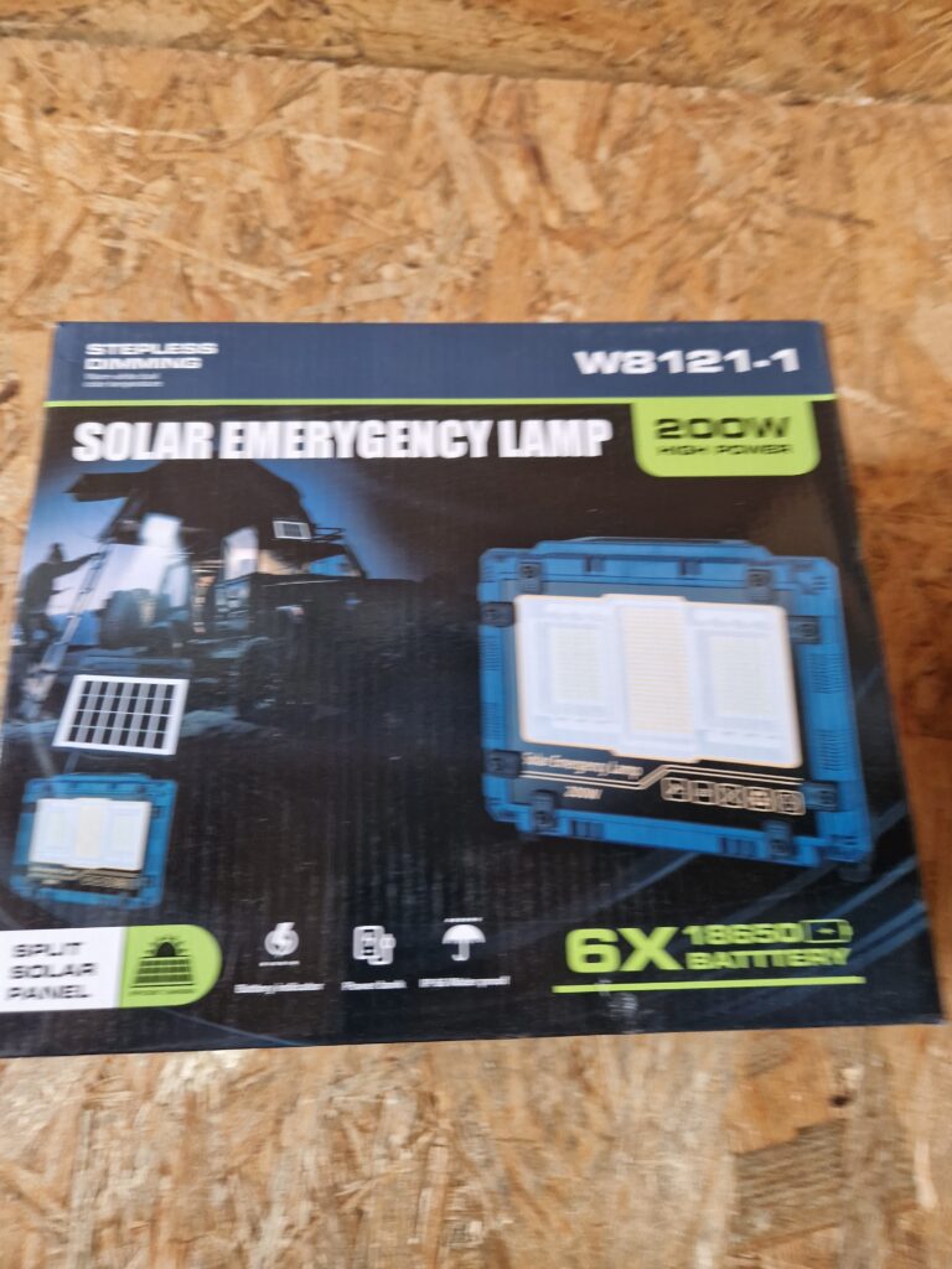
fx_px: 843
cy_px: 634
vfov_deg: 73.9
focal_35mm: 23
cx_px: 476
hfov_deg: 58.9
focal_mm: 5.4
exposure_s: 1/100
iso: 125
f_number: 1.8
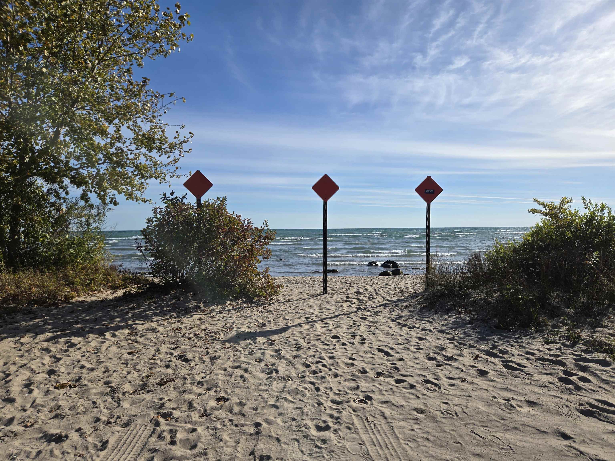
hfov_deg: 73.9
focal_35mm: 23
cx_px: 308
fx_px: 409
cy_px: 230
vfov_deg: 58.9
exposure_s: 1/3455
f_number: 1.8
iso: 25
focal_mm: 5.4
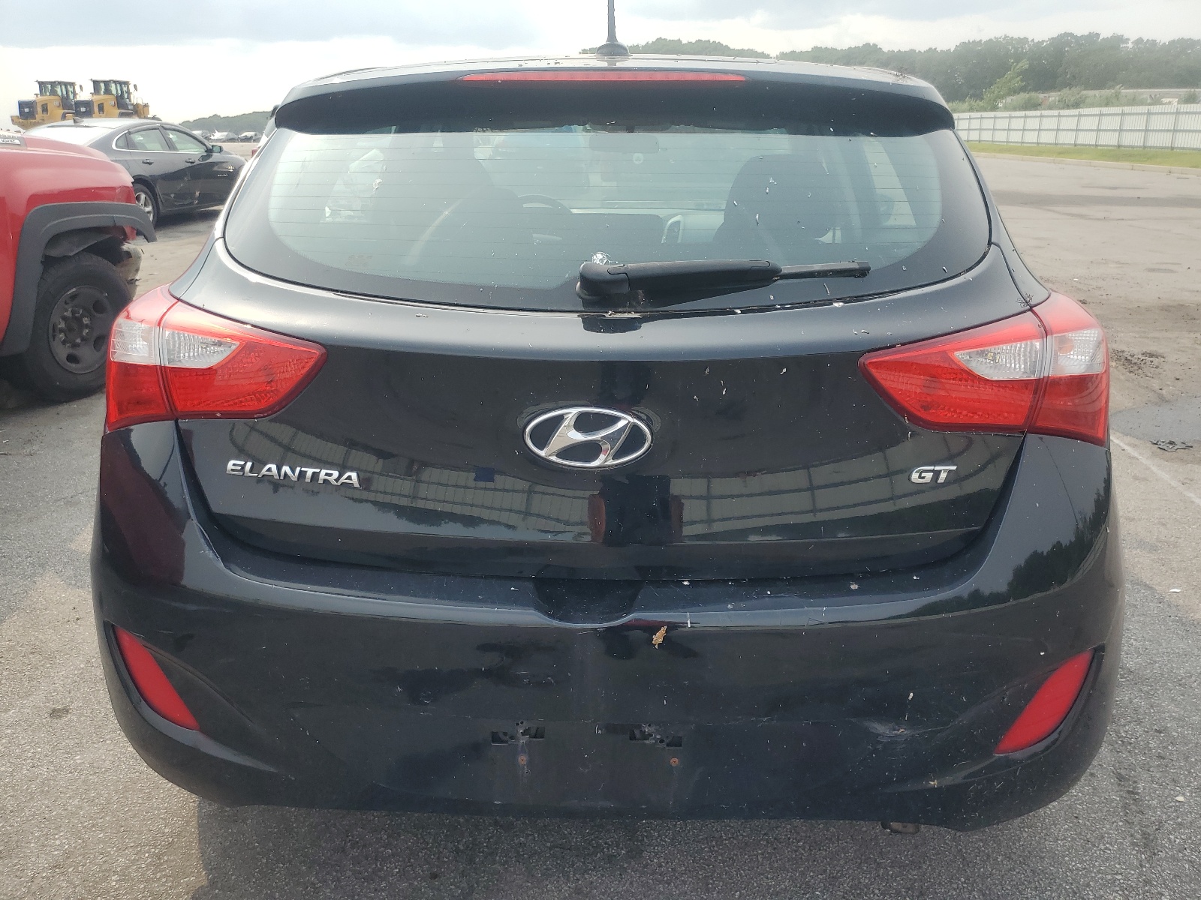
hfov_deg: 67.3
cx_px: 600
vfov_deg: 53.1
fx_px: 902
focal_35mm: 26
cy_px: 450
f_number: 1.5
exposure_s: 1/1250
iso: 50
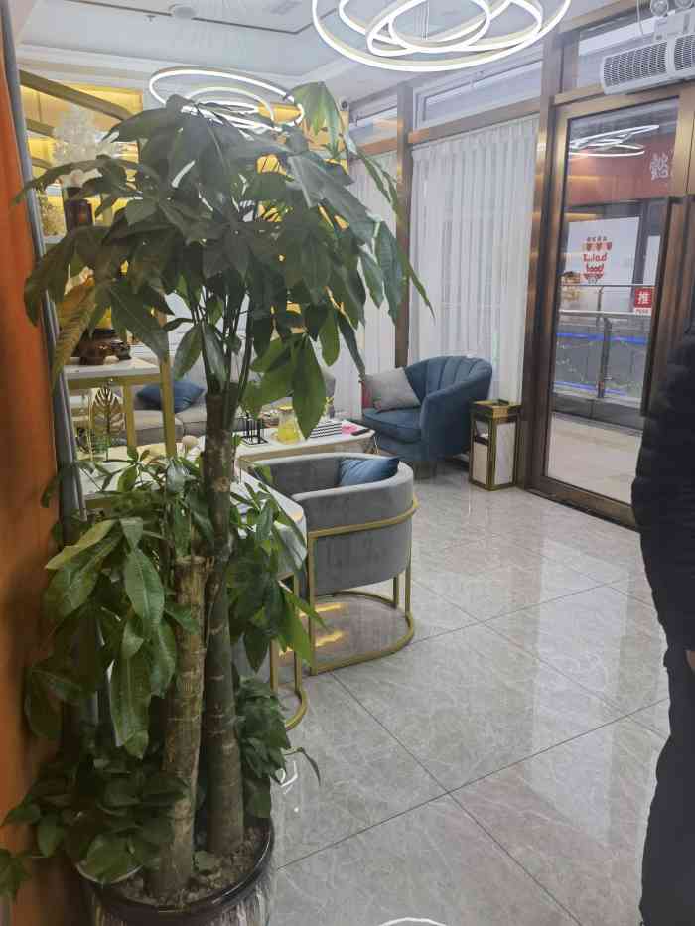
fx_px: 723
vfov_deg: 65.3
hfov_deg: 51.4
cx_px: 348
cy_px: 463
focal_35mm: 27
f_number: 1.9
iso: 64
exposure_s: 1/100
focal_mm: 6.67
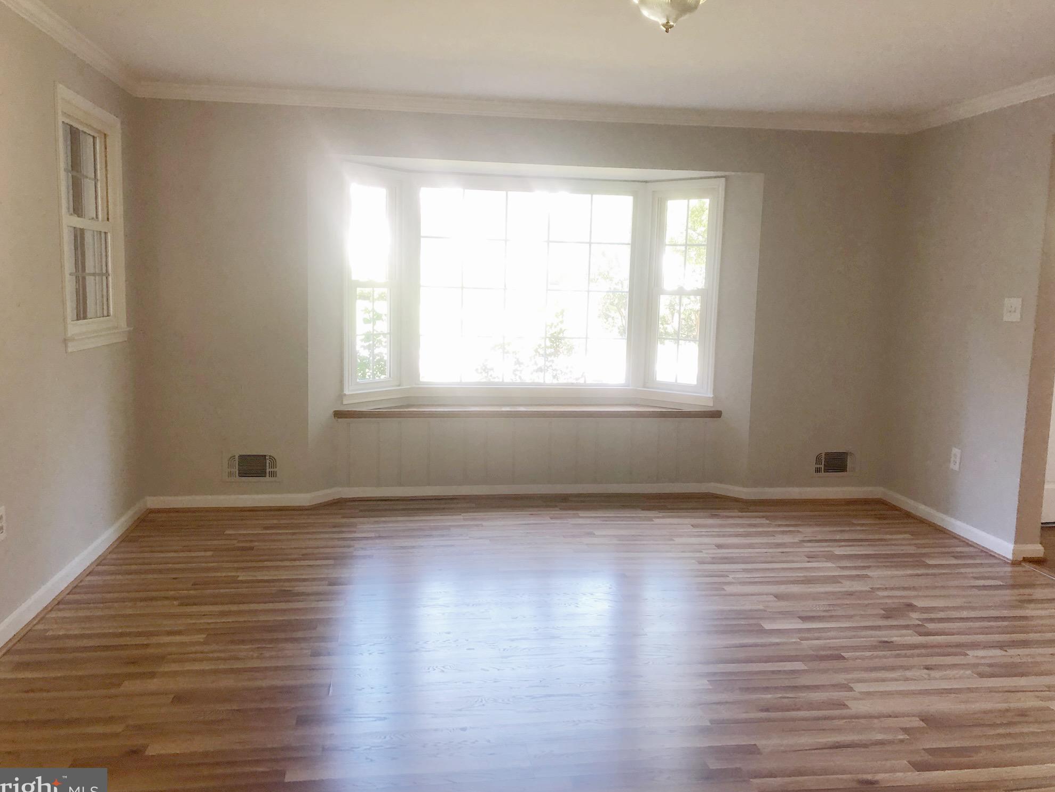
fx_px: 884
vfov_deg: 48.2
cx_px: 520
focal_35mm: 29
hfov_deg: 61.7
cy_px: 402
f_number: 1.8
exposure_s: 1/30
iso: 32
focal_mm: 4
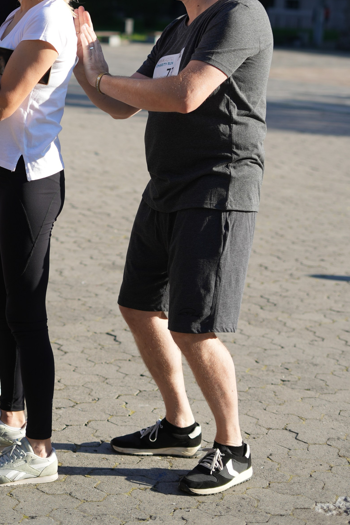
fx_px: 1269
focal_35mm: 87
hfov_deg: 15.6
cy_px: 81
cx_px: 74
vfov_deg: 22.9
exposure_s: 1/1000
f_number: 2.5
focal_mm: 50
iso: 100
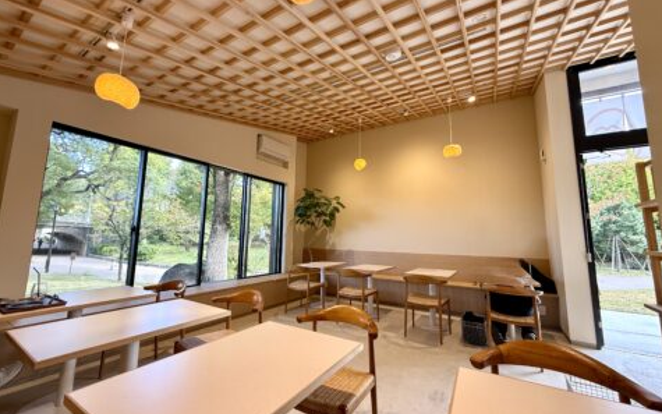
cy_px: 204
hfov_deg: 101.5
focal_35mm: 15
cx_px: 332
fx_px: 271
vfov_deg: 74.8
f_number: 2.2
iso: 125
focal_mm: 2.22
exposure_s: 1/99
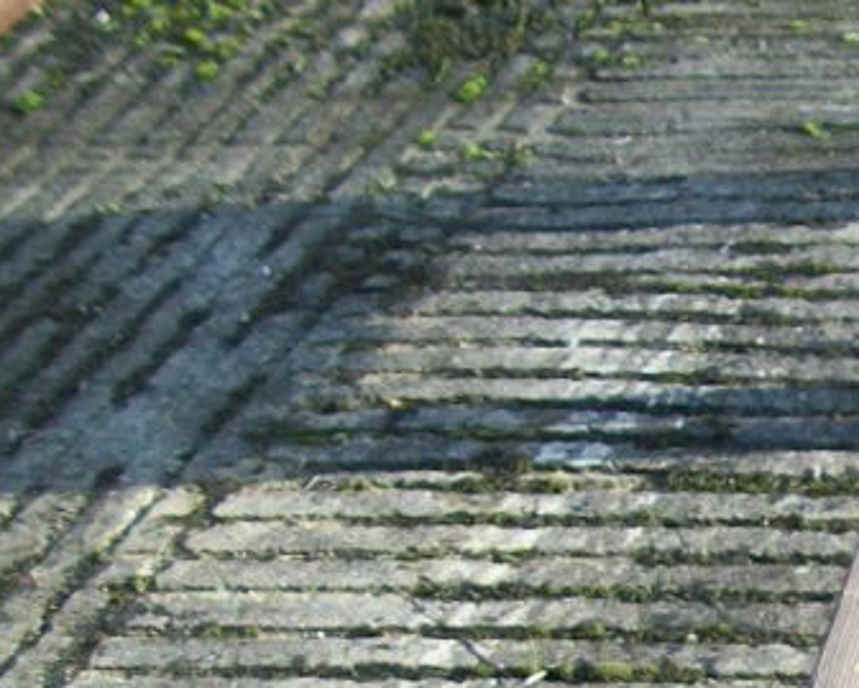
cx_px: 1363
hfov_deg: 14.8
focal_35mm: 119
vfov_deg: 12.2
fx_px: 3026
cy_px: 1125
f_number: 2.9
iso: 80
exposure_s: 1/200
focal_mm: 5.7
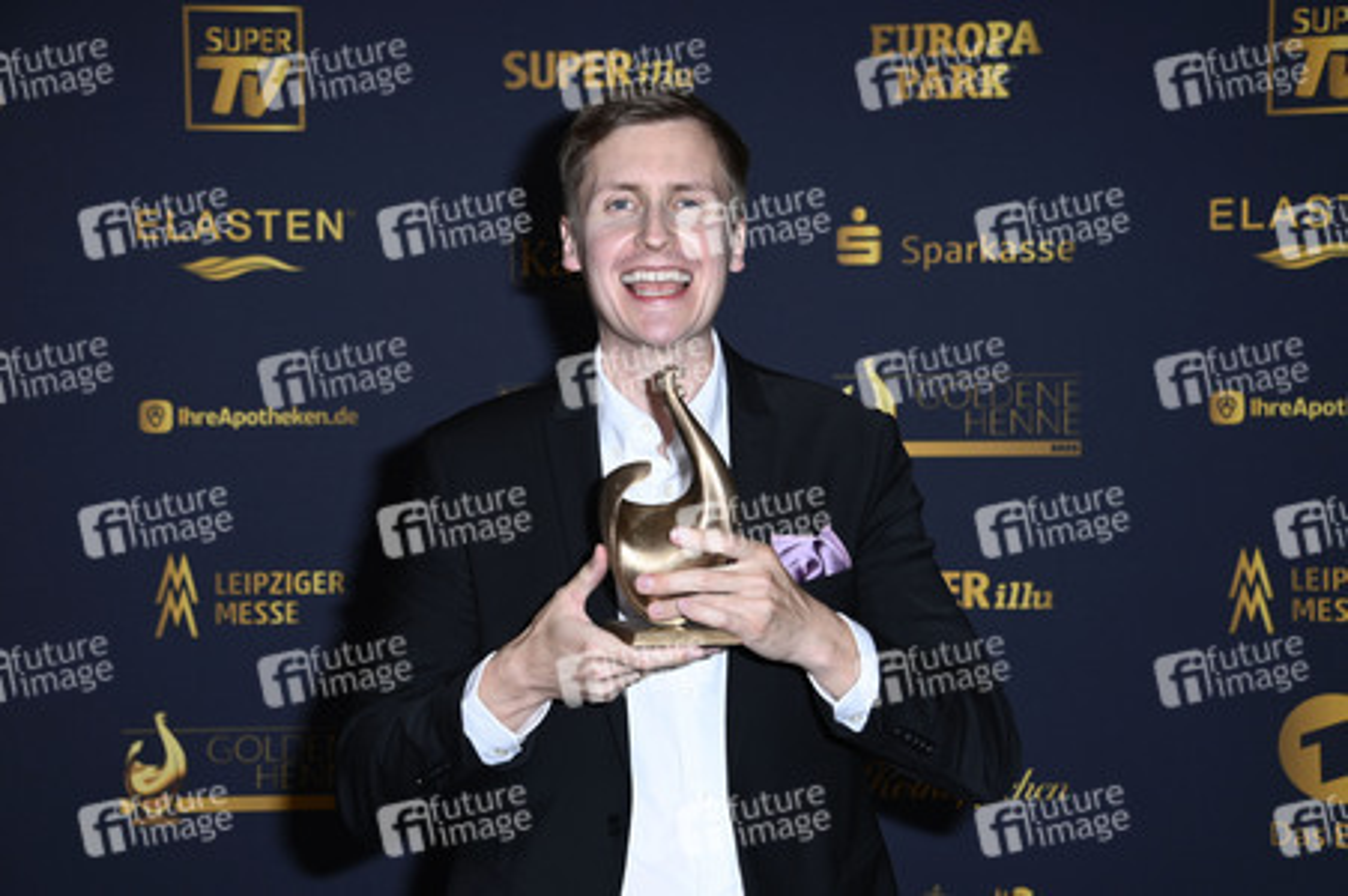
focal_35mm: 70
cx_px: 674
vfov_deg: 19.4
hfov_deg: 28.9
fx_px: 2619
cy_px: 448
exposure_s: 1/250
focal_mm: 70
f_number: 5.6
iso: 500
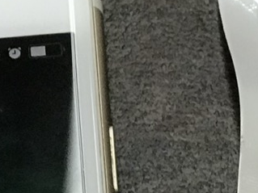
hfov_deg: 5.4
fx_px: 2727
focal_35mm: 366
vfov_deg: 4.0
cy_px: 454
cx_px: 242
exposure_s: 1/50
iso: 64
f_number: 2.8
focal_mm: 6.6
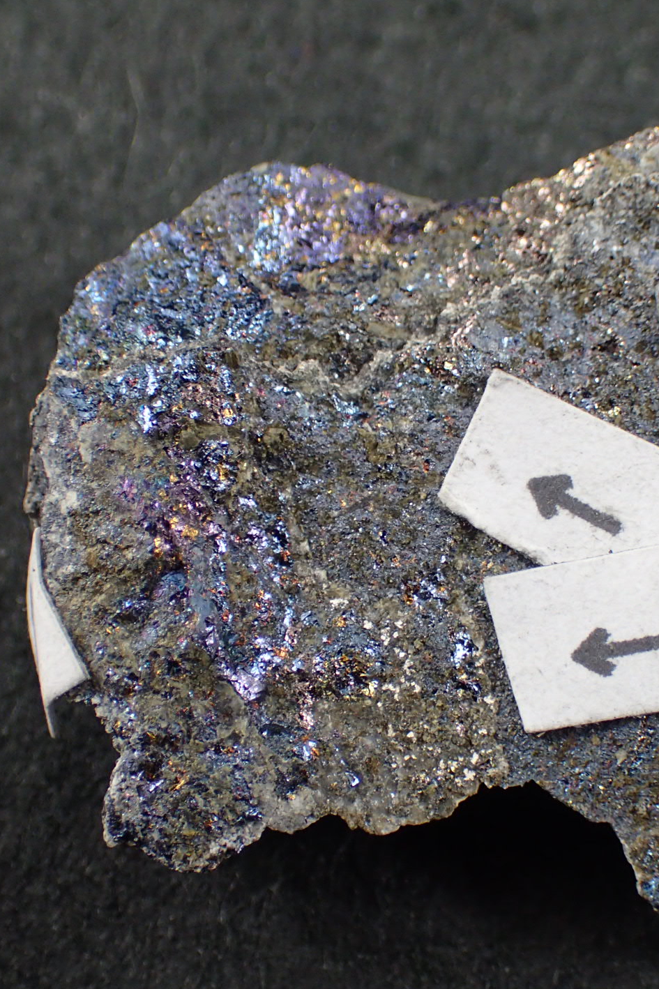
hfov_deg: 19.7
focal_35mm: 69
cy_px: 499
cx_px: 407
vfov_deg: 29.2
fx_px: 1895
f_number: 3.2
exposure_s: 1/200
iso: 320
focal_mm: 8.99
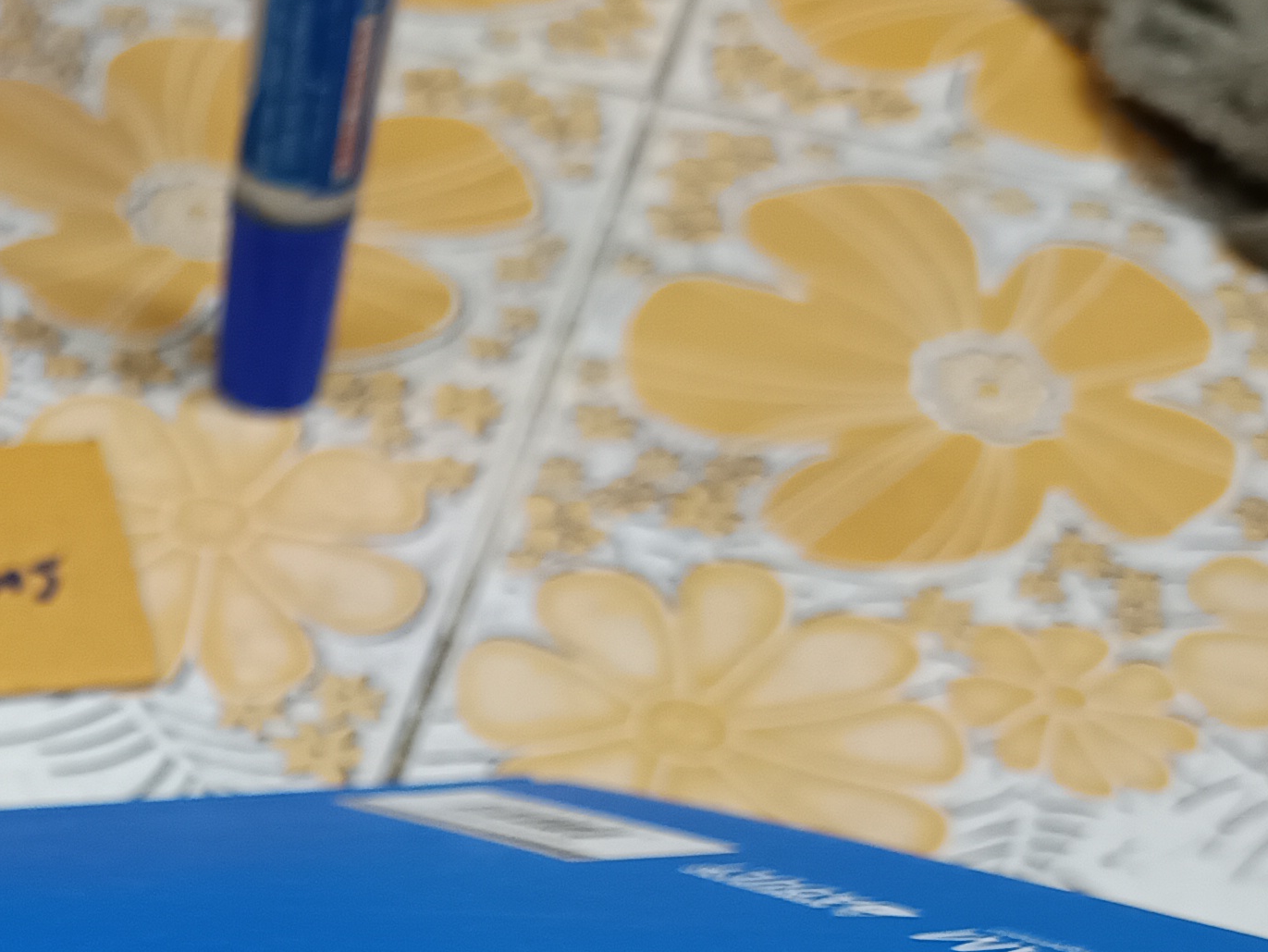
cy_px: 1096
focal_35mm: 70
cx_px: -224
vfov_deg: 19.9
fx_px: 2565
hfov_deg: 25.2
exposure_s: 1/25
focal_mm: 5.31
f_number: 1.7
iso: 937
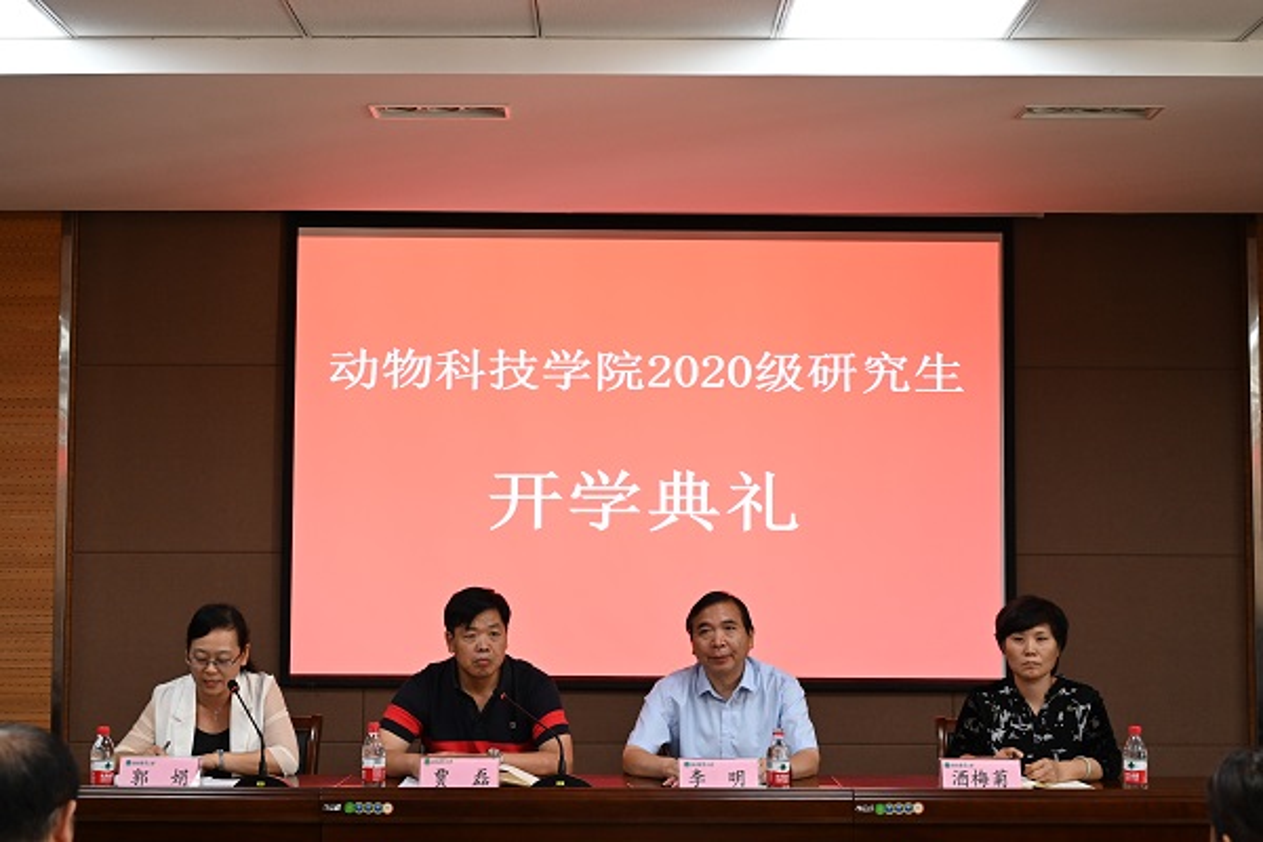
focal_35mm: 52
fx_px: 1824
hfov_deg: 38.2
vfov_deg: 26.0
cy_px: 421
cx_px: 632
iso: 2500
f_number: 5.6
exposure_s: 1/125
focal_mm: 52
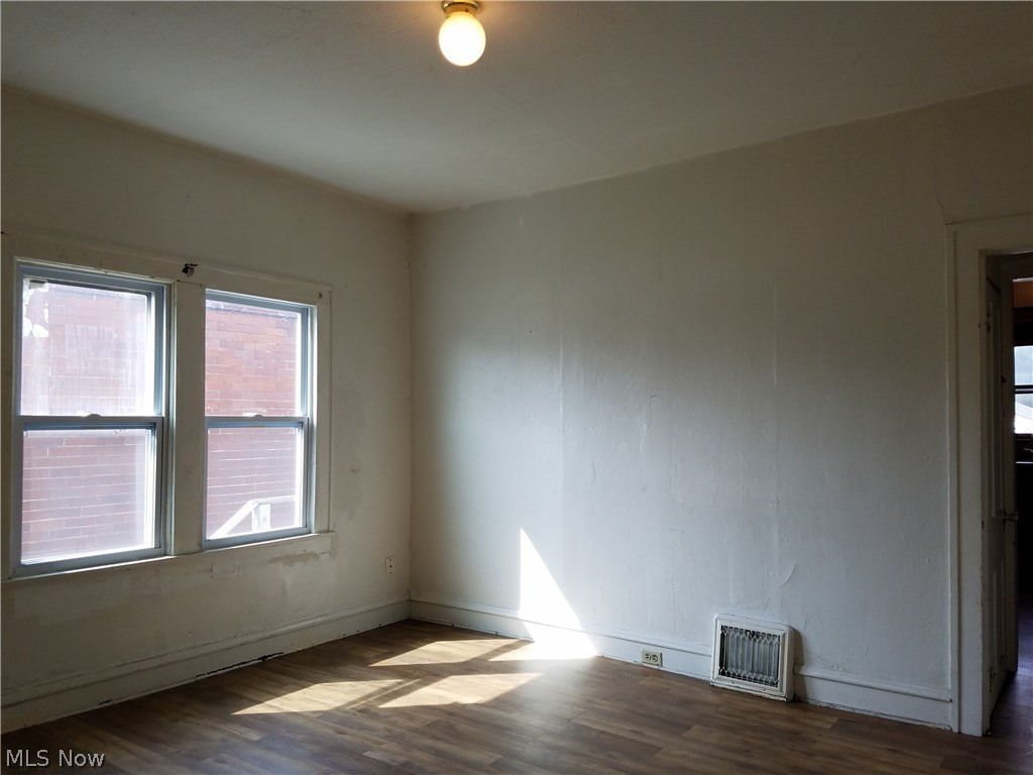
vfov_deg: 53.1
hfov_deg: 67.3
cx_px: 516
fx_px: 776
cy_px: 388
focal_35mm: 26
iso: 50
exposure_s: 1/144
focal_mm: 4.2
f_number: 1.7
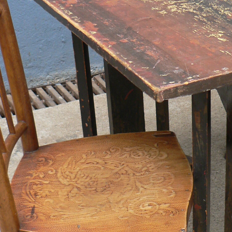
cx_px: 132
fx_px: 660
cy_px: 142
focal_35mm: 87
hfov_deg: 19.9
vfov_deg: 19.9
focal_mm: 6
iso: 80
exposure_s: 1/125
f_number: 2.8
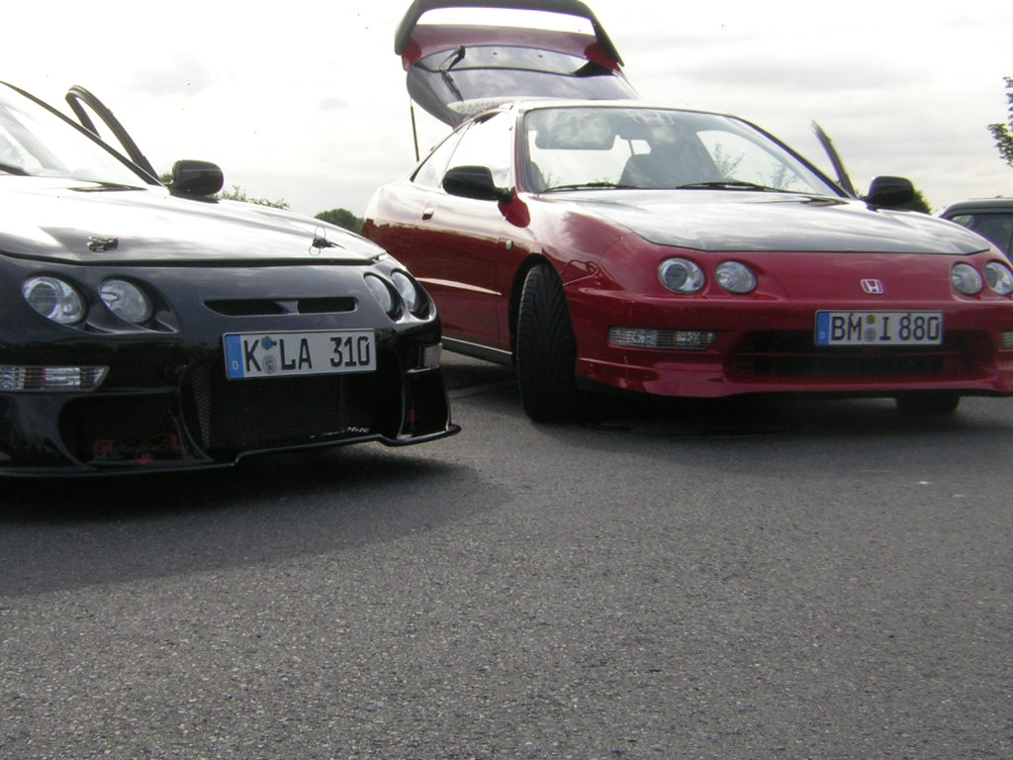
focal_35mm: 54
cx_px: 506
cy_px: 380
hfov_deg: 35.5
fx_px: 1580
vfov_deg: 27.0
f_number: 6.4
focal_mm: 7.1
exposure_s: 1/180
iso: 50
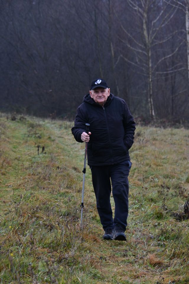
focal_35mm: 174
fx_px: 1370
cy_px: 142
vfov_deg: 11.8
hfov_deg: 7.9
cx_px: 94
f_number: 5.6
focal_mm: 116
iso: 250
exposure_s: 1/80
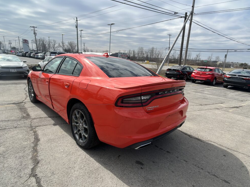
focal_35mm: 27
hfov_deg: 65.3
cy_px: 91
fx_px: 195
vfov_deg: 51.4
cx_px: 124
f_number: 1.5
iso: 50
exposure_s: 1/4630
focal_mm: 5.7
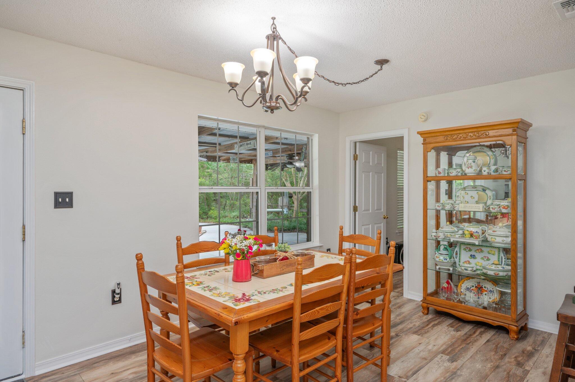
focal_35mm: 20
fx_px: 327
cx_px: 288
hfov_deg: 82.6
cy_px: 191
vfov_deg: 60.6
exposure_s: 1/30
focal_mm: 20.5
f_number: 9
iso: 320
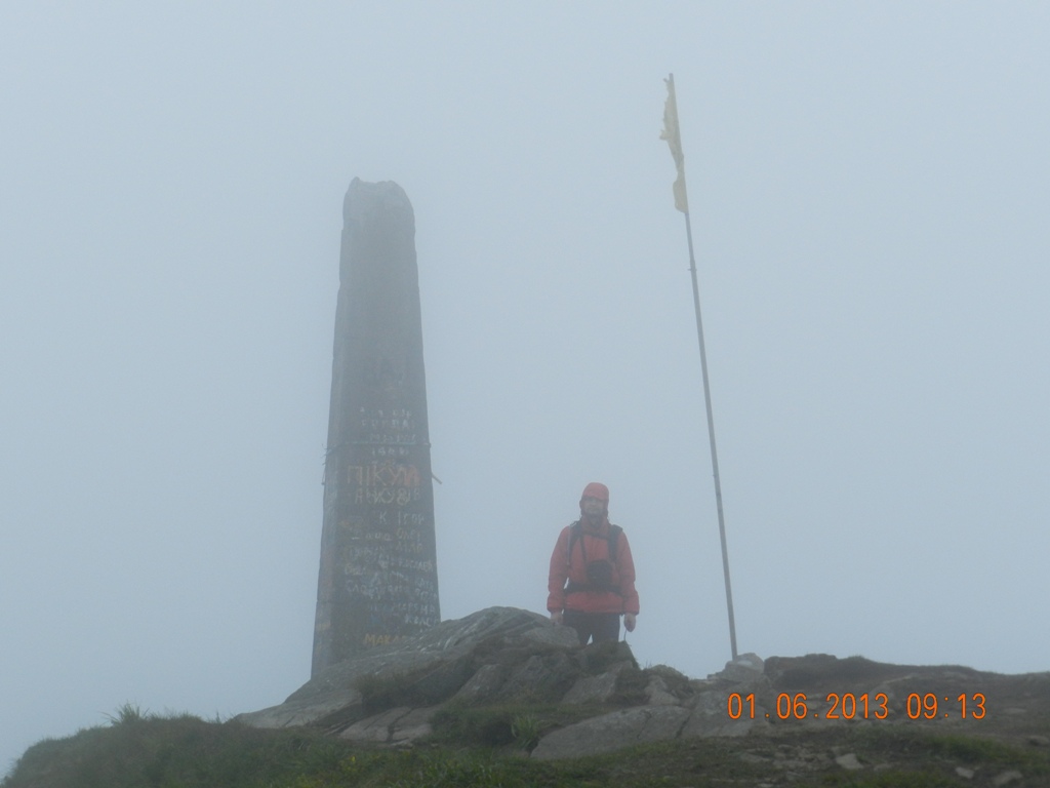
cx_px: 525
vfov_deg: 27.5
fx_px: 1608
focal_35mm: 53
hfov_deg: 36.2
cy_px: 394
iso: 160
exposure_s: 1/400
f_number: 4.4
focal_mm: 9.4
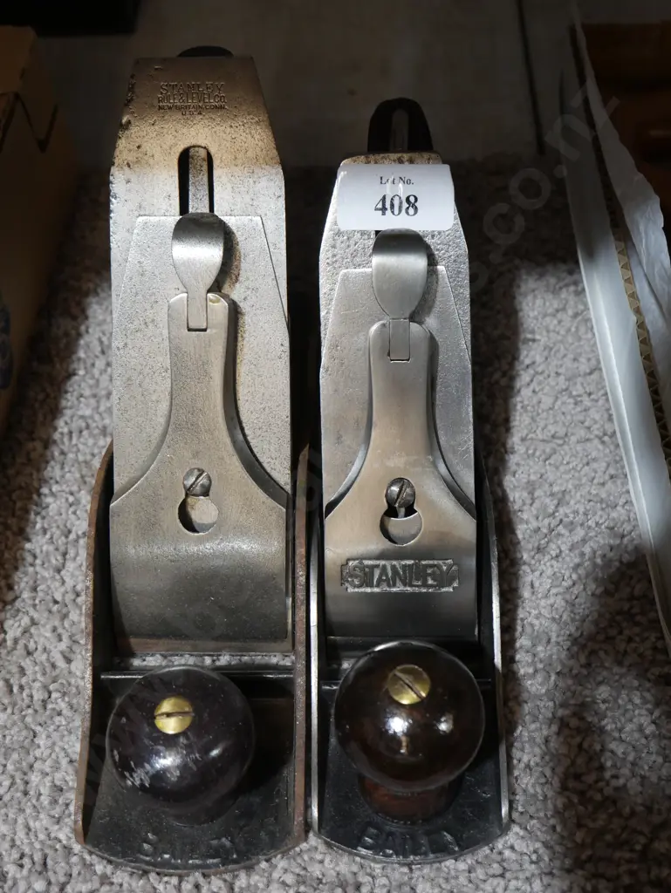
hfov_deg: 32.9
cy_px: 446
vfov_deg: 42.9
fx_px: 1136
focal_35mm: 44
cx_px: 336
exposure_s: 1/60
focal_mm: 22
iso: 640
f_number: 4.7
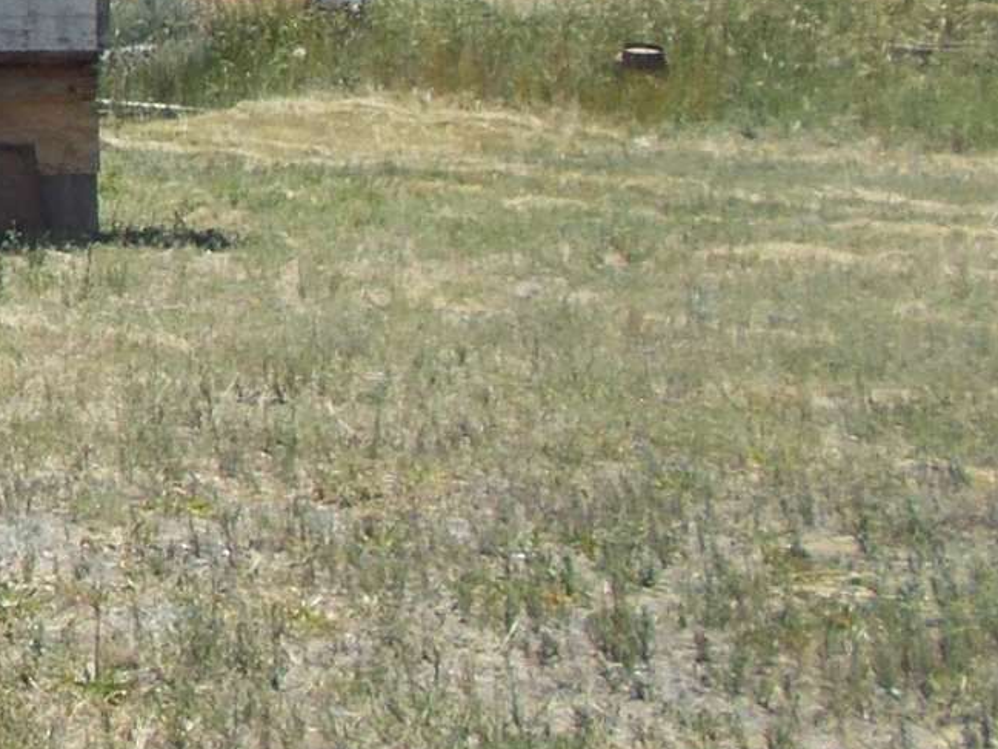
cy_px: -71
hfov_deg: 13.9
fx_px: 3547
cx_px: -920
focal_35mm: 123
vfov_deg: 11.9
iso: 80
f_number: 8
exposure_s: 1/125
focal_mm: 4.6
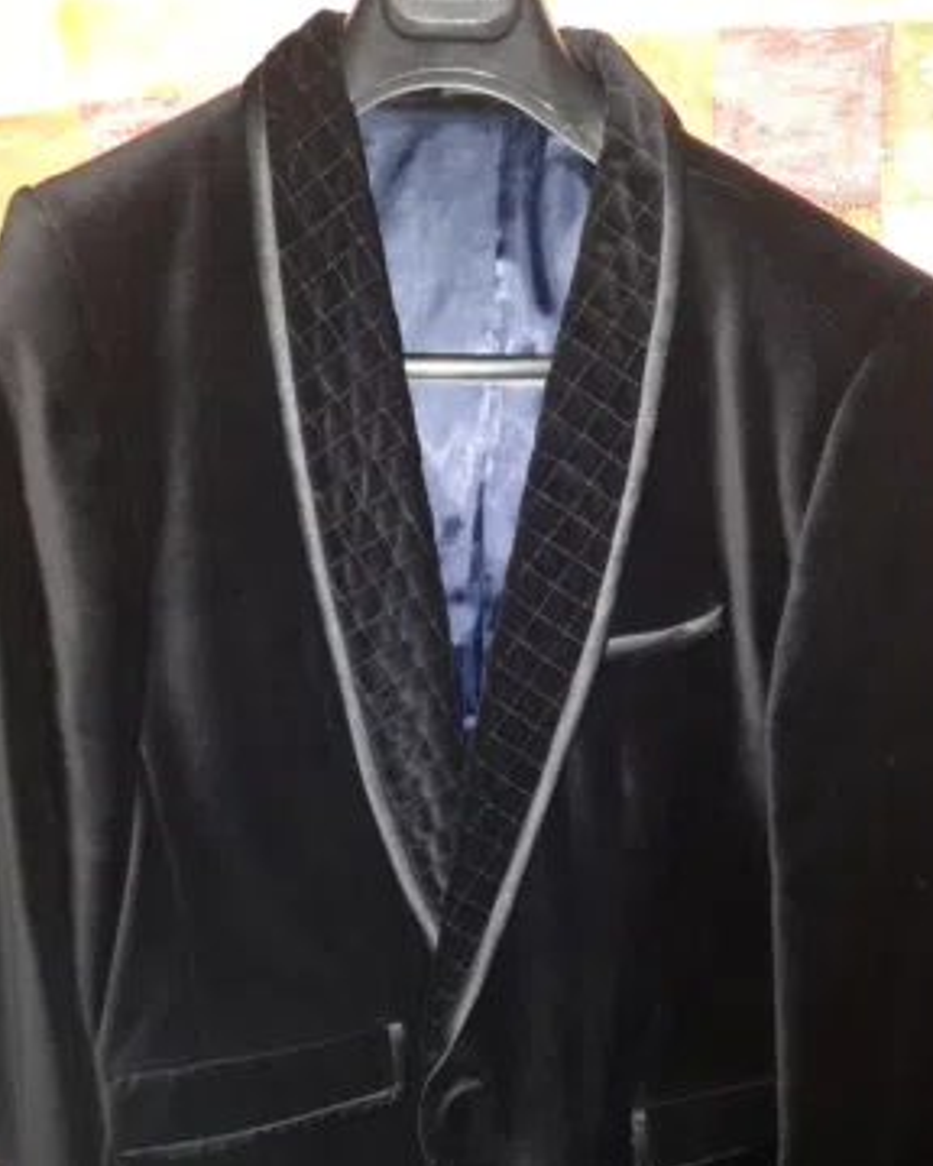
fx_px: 897
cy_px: 589
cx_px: 473
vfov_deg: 66.0
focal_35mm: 26
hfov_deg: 54.9
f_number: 1.8
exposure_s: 1/25
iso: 500
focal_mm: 5.23
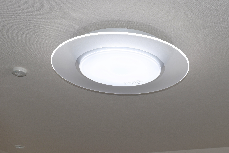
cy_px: 76
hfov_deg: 37.1
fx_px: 341
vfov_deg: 25.3
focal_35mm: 54
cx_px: 128
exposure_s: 1/200
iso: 100
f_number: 7.1
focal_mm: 31
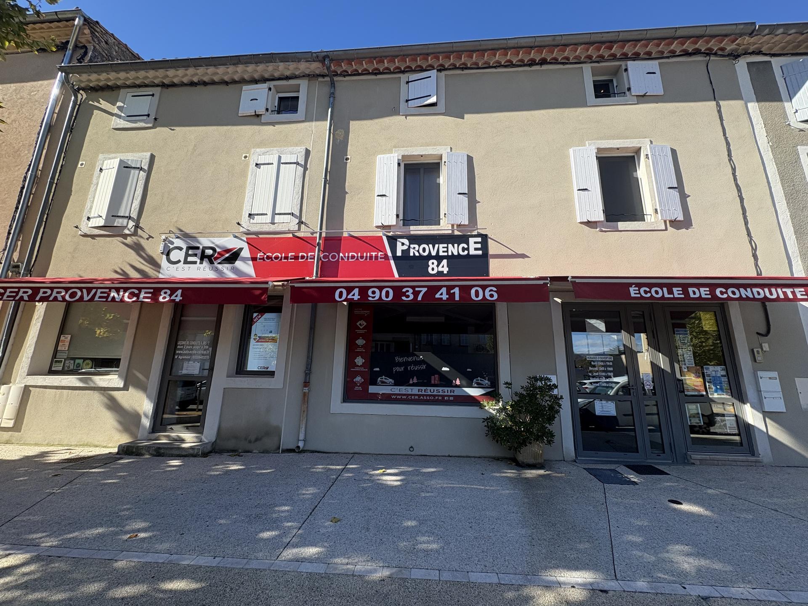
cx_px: 404
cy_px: 303
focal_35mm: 14
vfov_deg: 85.7
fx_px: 327
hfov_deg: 102.1
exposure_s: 1/713
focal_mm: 2.22
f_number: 2.2
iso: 40
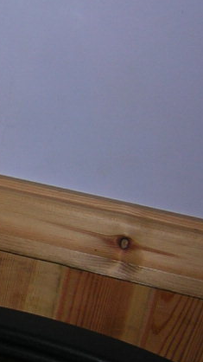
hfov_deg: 11.6
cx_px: -179
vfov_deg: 22.2
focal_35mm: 96
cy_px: 204
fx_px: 919
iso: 100
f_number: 2.6
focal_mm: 4.7
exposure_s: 1/60.1
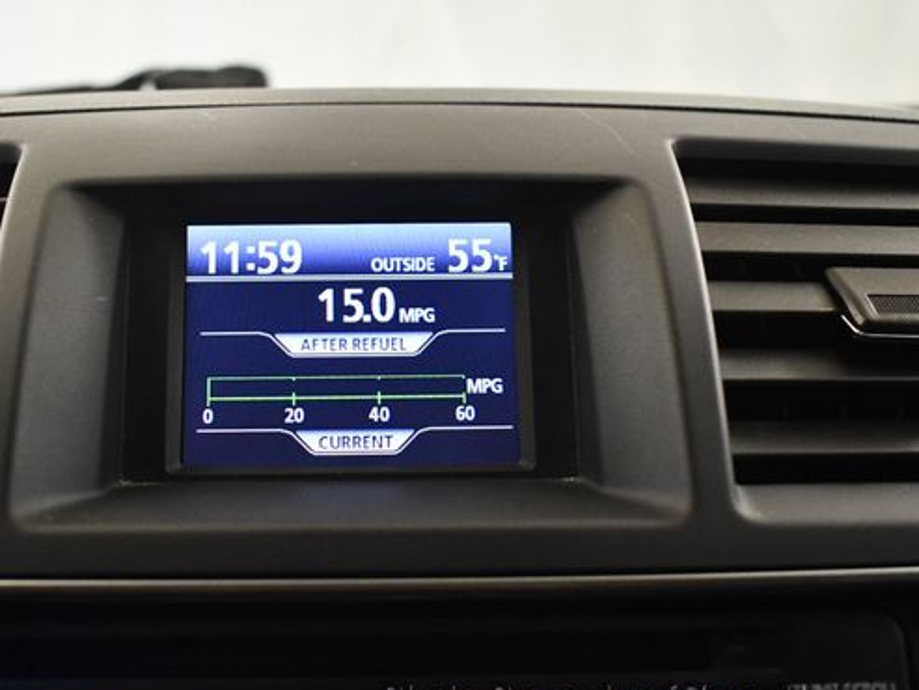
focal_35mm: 50
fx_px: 1328
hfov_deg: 38.0
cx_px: 358
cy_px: 334
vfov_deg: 29.1
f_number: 3.8
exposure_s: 1/125
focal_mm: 20
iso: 2200
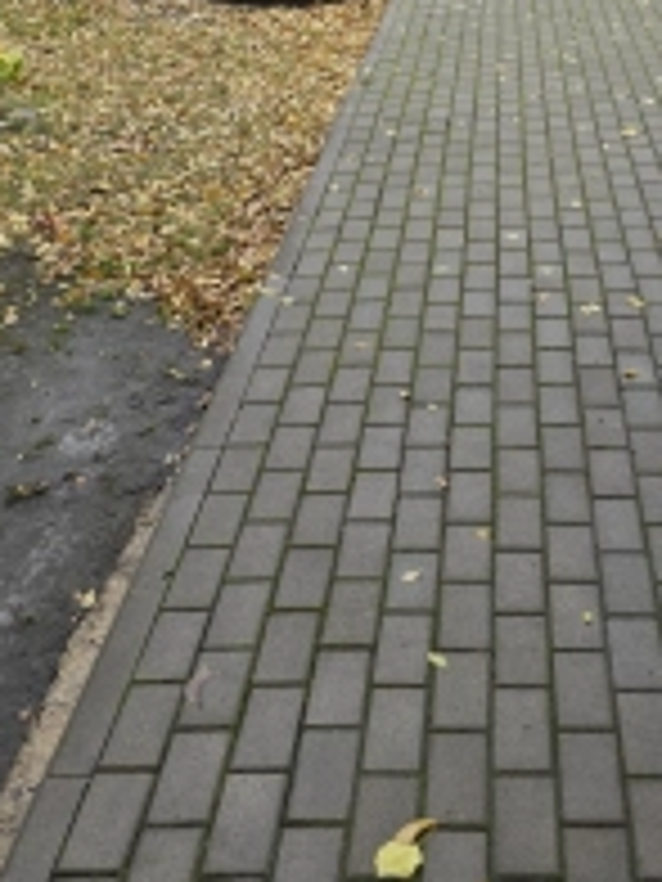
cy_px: 0
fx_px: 1402
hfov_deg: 26.1
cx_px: 534
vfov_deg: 32.2
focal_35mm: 55
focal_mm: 6.3
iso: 100
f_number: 1.7
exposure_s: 1/180
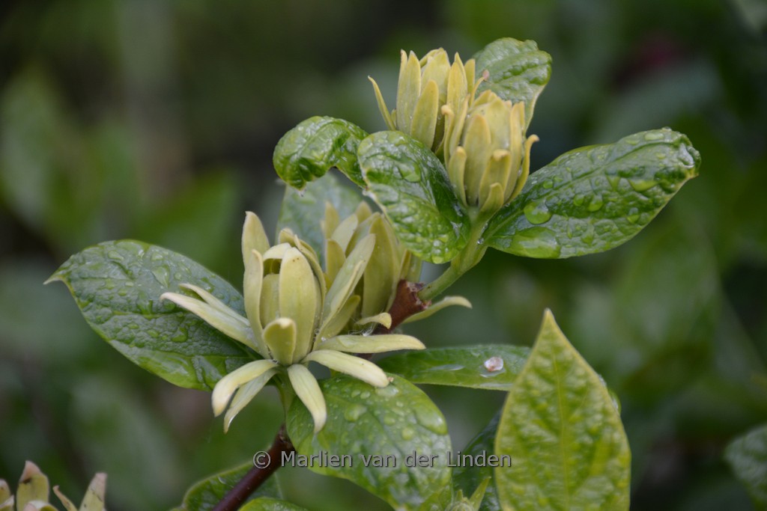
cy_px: 256
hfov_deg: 13.7
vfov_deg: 9.2
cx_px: 384
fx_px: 3196
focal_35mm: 150
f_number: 5.6
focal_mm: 100
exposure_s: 1/250
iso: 500
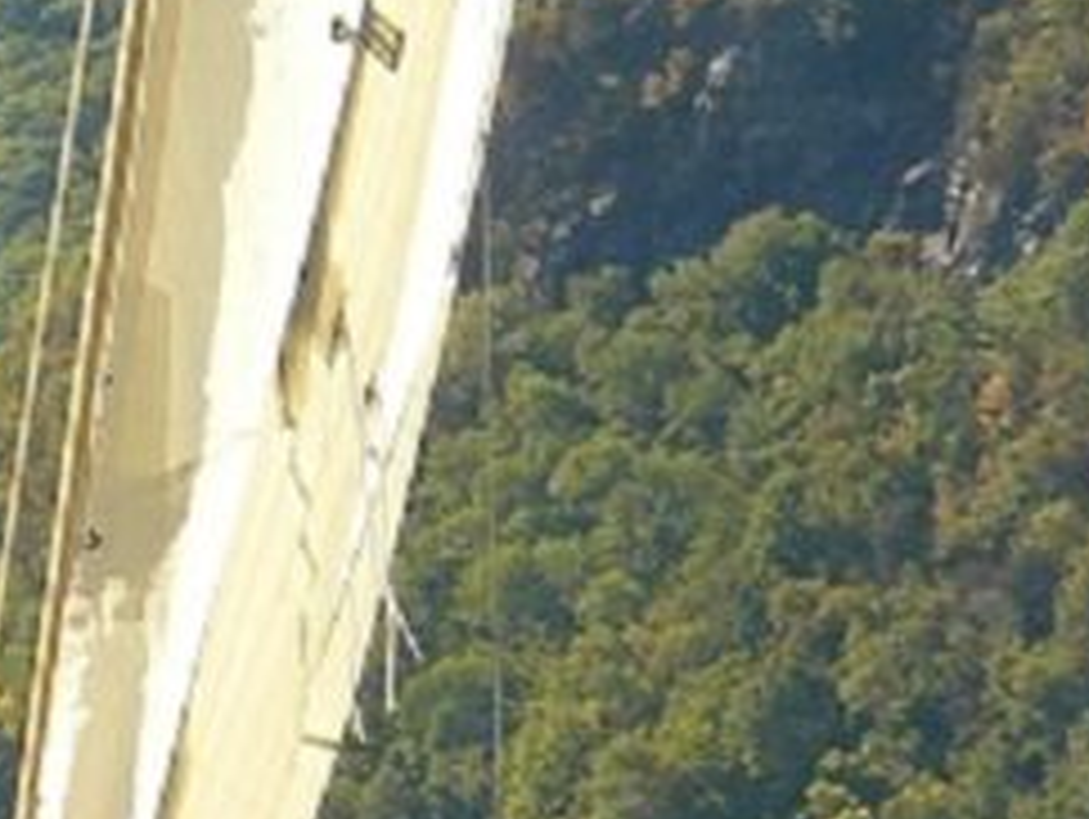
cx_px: -500
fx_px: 17572
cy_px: 1089
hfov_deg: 3.5
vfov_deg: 2.7
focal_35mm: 558
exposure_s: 1/200
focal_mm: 24.6
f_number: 5.6
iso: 100
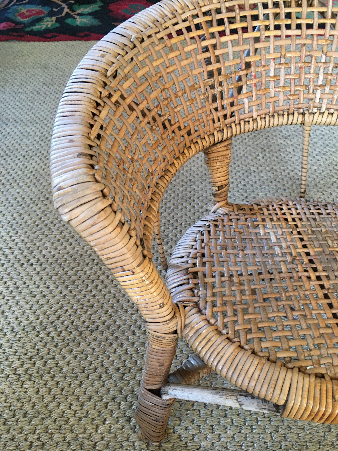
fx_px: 378
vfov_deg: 61.7
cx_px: 169
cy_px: 226
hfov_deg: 48.2
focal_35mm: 29
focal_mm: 4.15
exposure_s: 1/33
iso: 200
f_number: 2.2
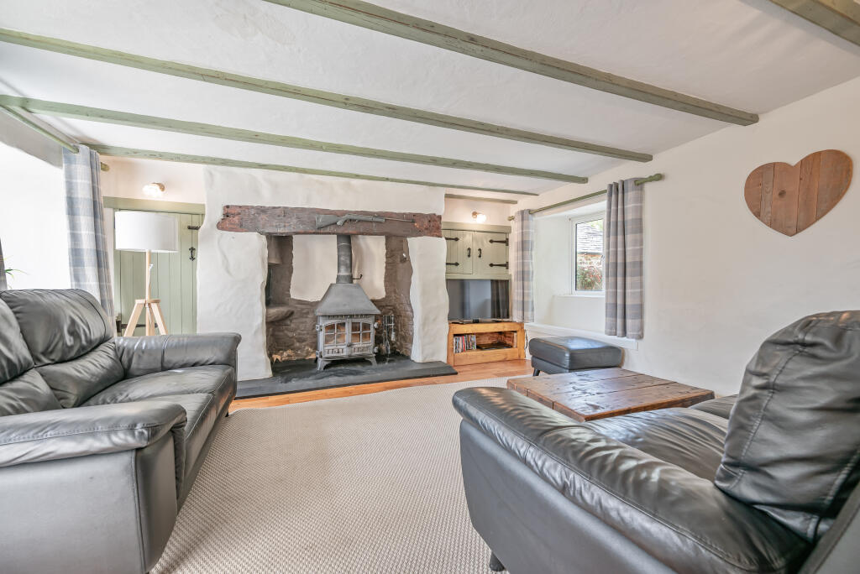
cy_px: 287
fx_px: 335
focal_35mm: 14
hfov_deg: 104.2
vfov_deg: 81.3
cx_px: 430
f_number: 8
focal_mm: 14
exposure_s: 1/10
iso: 100
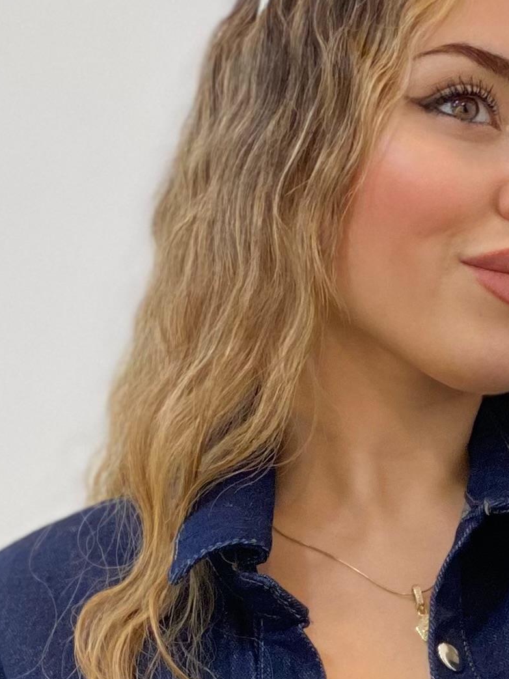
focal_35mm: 201
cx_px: 488
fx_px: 3942
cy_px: 1005
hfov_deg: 7.4
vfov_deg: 9.6
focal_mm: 6
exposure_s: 1/100
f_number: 2
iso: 125
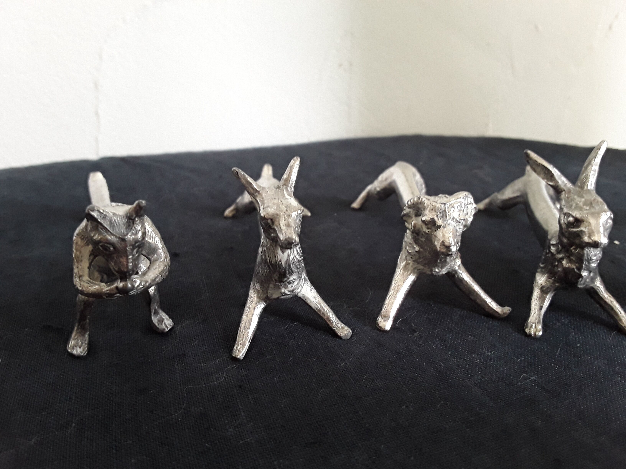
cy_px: 234
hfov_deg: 65.3
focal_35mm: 27
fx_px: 488
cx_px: 313
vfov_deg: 51.4
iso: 160
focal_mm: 2.91
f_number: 1.9
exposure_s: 1/30
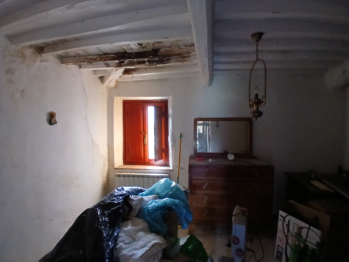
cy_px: 131
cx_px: 174
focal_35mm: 17
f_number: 2.2
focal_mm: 1.4
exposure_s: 1/20
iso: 500
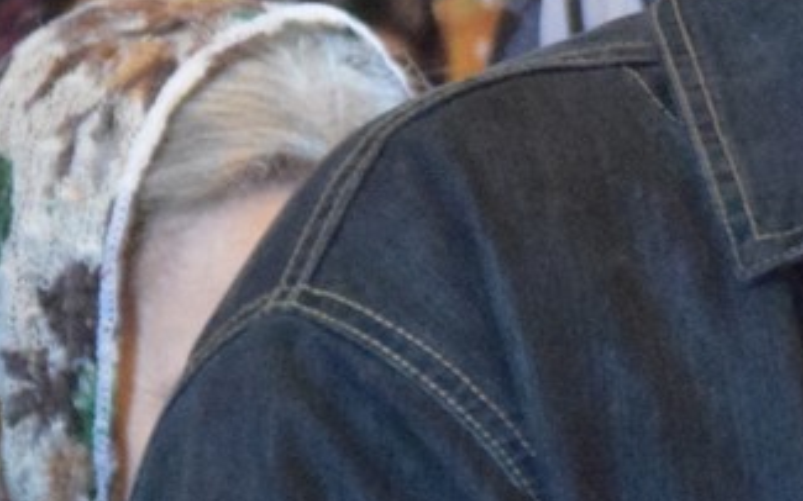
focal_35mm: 558
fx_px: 12209
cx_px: 1228
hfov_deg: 3.7
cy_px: 155
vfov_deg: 2.4
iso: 6400
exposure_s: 1/30
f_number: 5.3
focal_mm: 62
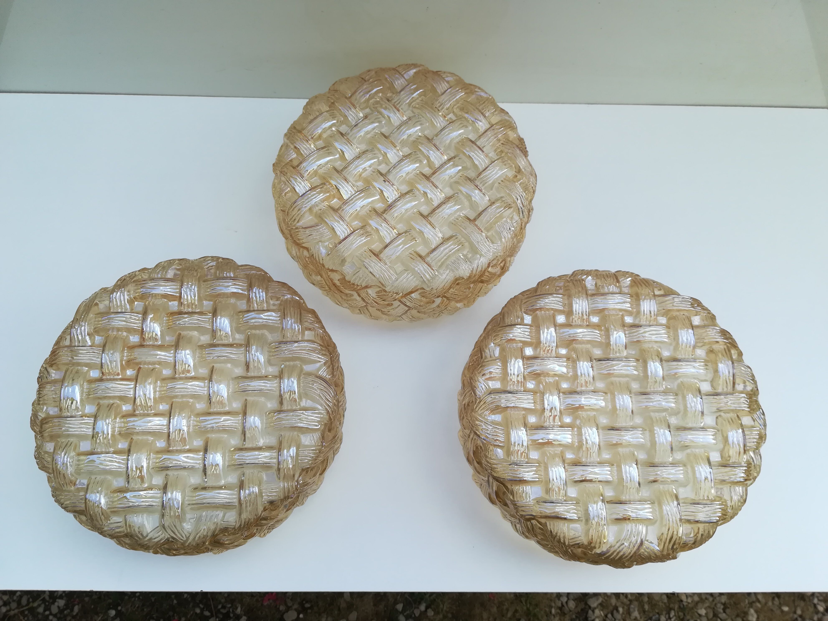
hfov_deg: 67.3
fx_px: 622
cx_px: 414
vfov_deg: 53.1
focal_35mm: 26
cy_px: 310
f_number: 2.2
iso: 50
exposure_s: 1/138
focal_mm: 3.83
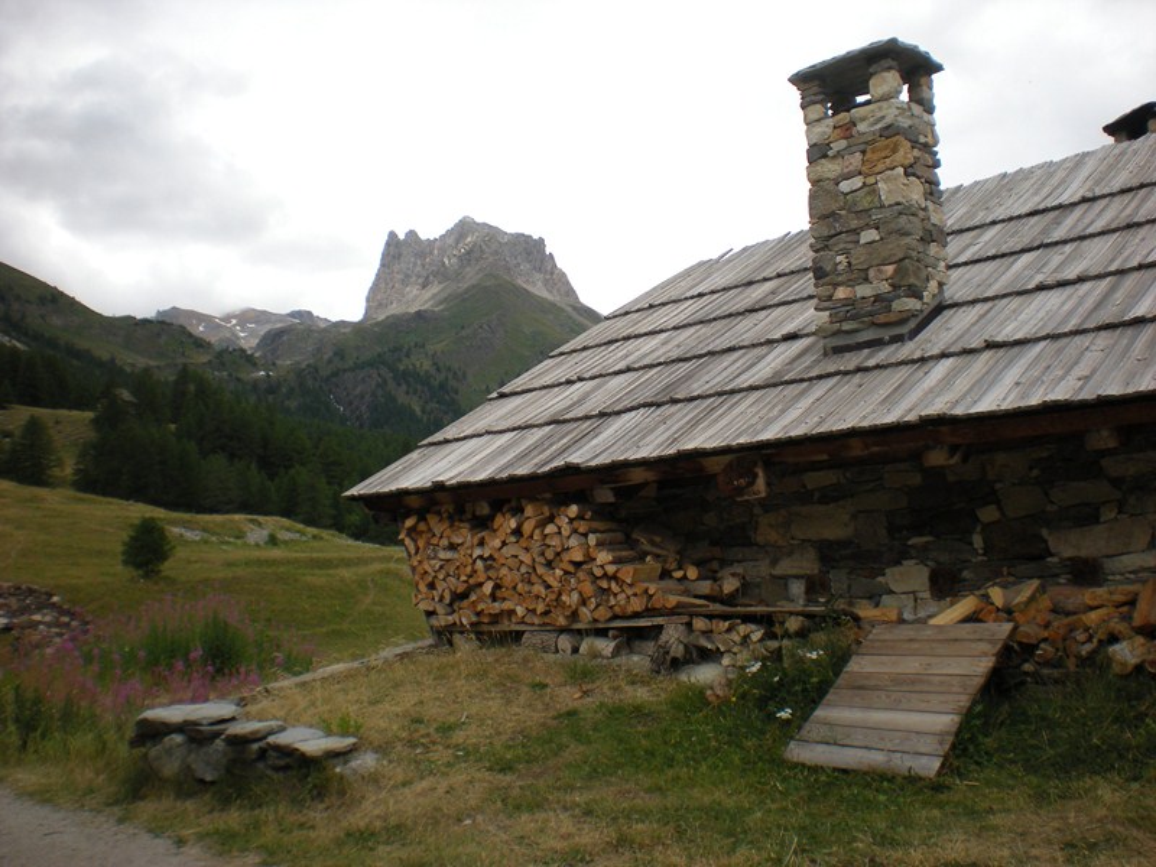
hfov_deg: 49.0
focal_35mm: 38
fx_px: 1269
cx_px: 578
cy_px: 434
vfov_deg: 37.7
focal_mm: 6.3
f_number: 4.6
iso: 89
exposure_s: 1/560
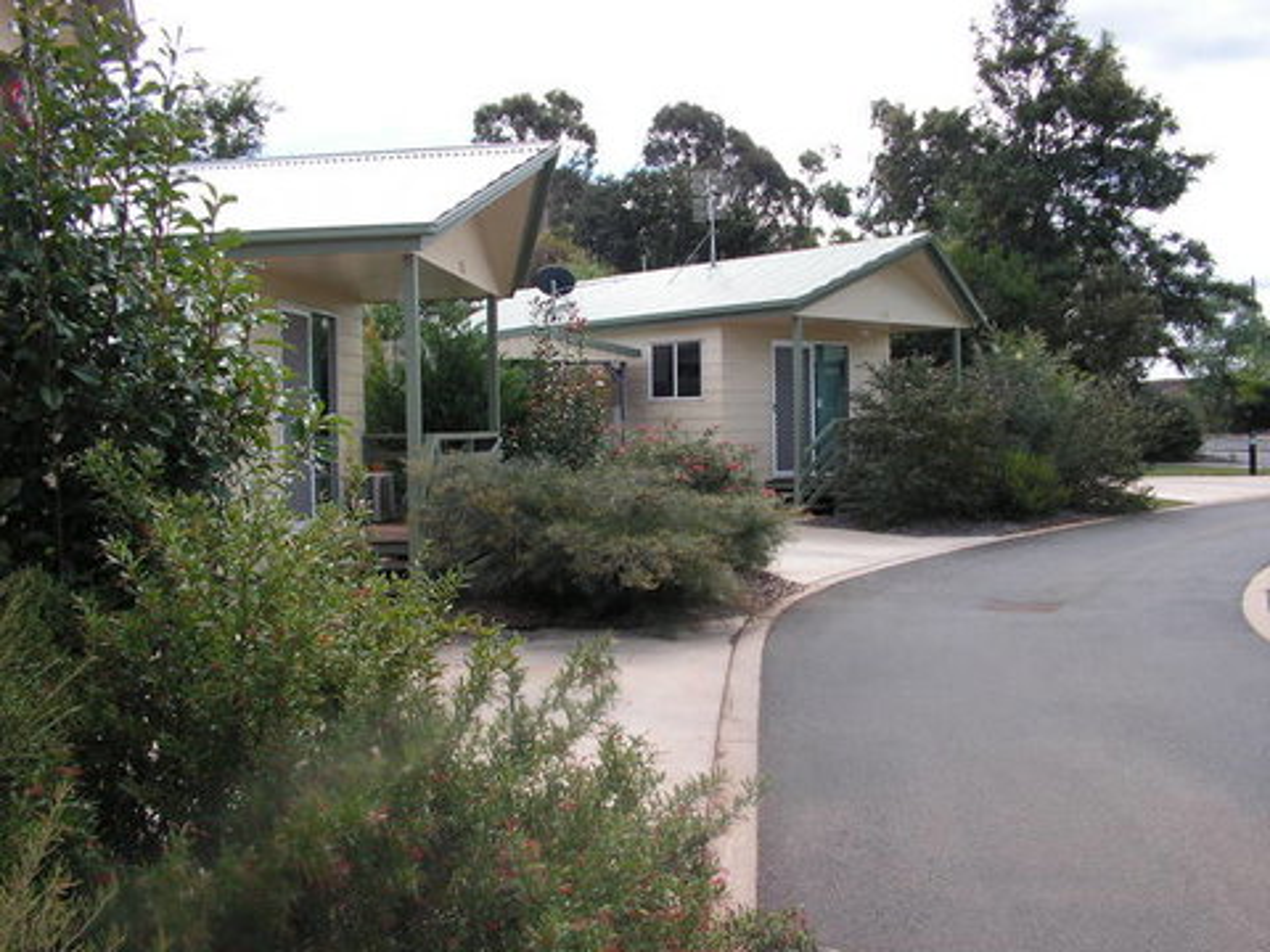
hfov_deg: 51.4
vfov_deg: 39.7
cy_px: 476
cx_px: 635
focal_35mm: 36
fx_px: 1321
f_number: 4.8
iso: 50
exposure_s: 1/160
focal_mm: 6
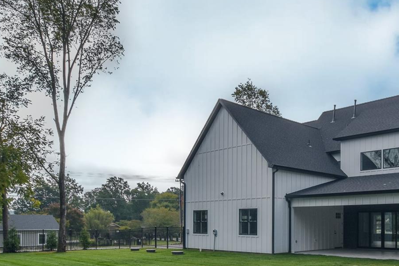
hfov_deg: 53.7
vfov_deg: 37.2
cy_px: 220
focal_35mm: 34
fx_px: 377
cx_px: 290
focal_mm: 10
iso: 200
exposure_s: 1/400
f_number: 10
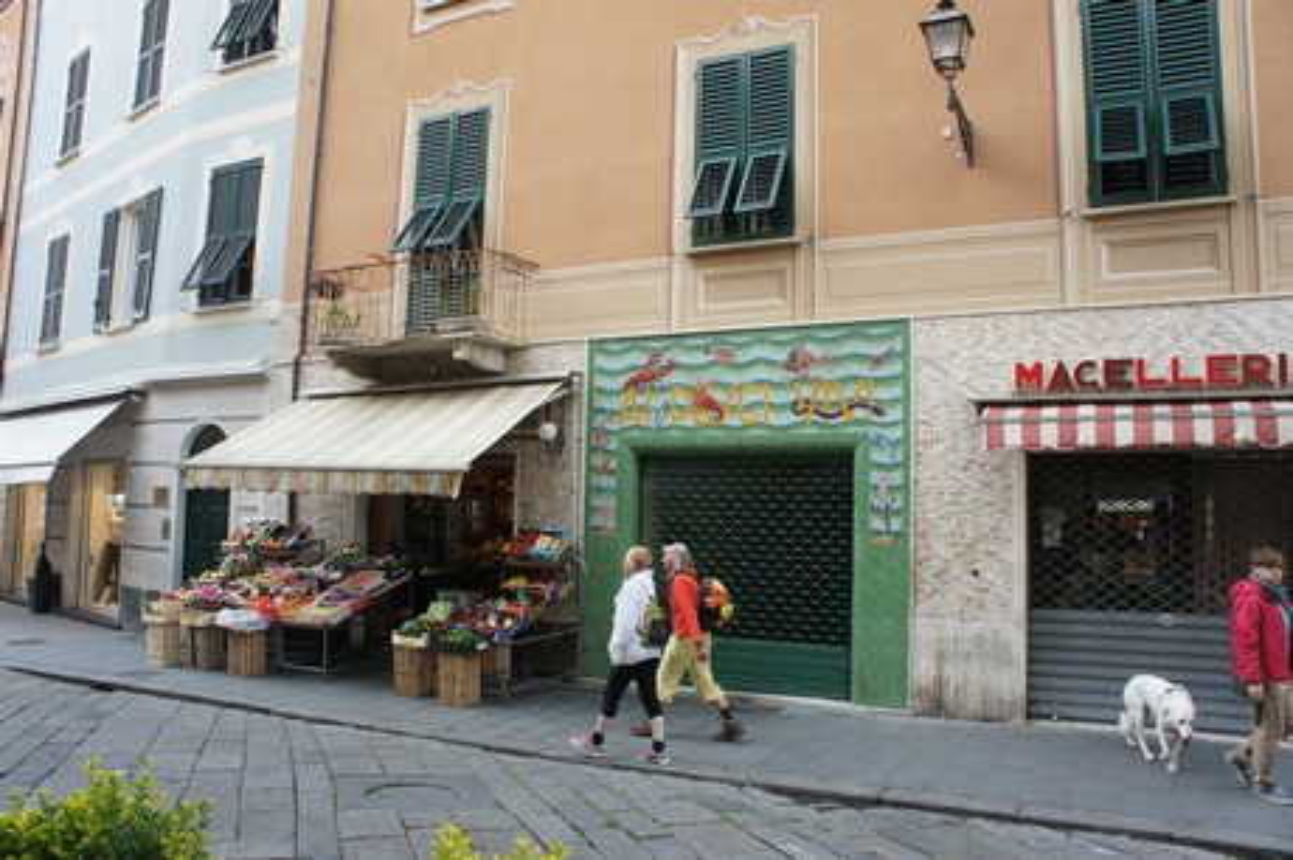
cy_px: 430
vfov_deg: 47.9
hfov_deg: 67.4
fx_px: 969
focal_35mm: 27
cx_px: 646
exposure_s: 1/250
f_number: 5.6
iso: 640
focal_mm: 18
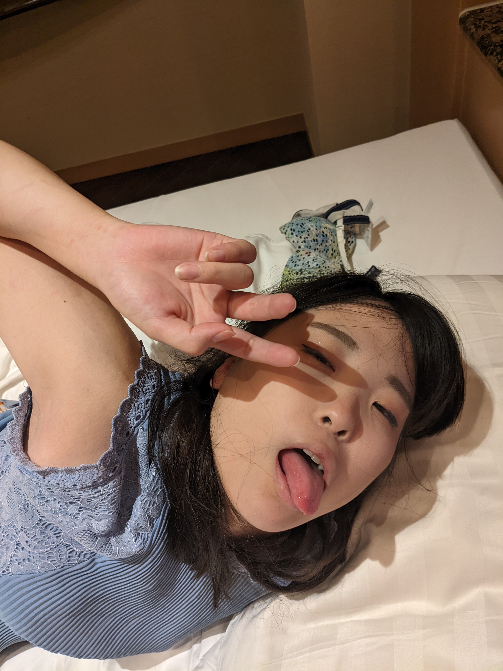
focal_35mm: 27
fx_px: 523
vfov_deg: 65.3
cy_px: 336
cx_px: 252
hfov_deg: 51.4
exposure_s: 1/60
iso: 270
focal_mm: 4.38
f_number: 1.73
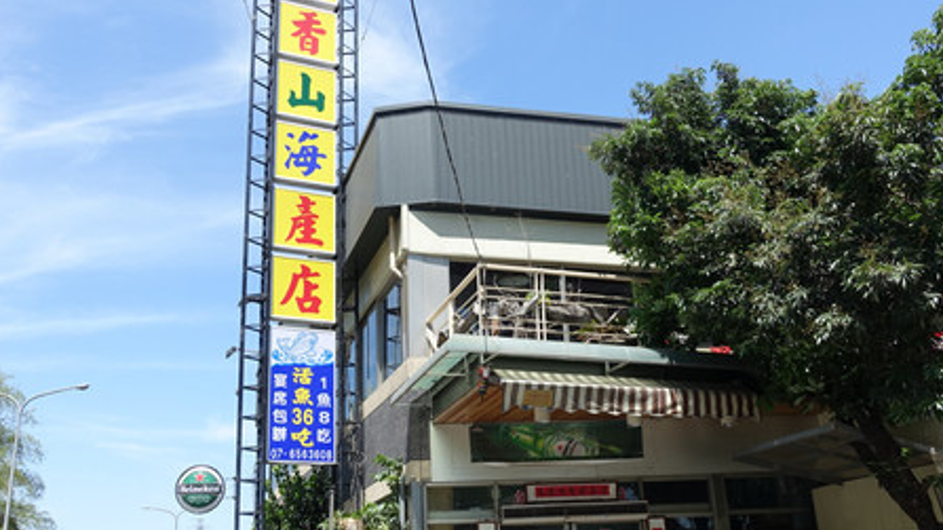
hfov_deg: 56.6
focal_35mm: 35
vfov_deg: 33.6
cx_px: 451
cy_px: 310
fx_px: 875
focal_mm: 8.8
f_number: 4
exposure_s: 1/640
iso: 125
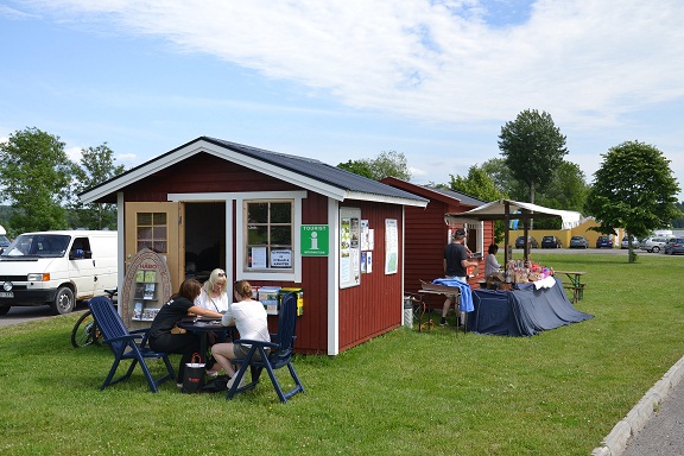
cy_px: 228
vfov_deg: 35.5
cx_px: 342
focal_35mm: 38
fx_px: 712
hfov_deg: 51.3
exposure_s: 1/250
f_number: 8
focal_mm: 25
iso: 100
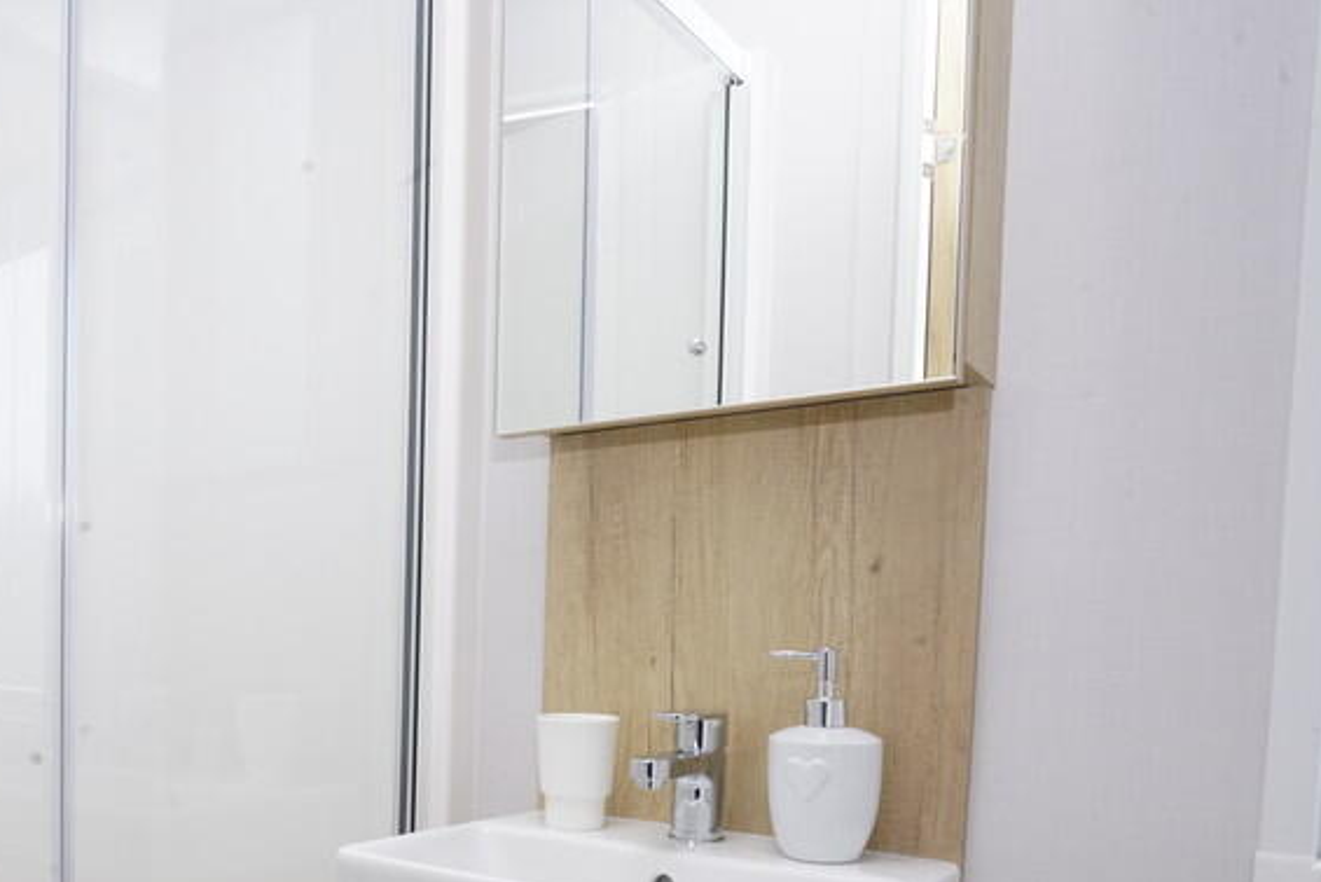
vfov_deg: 42.7
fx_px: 1064
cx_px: 302
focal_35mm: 29
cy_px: 722
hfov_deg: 59.6
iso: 1600
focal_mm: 16
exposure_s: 1/60
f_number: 16
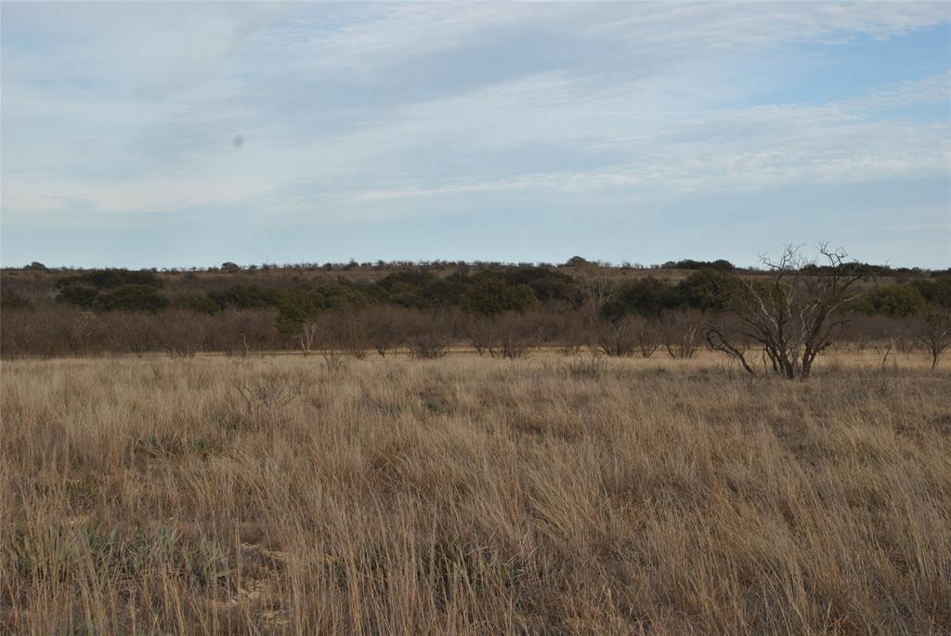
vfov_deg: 25.1
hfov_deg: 36.8
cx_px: 476
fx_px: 1428
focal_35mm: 54
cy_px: 318
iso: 100
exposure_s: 1/200
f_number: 9
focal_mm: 36
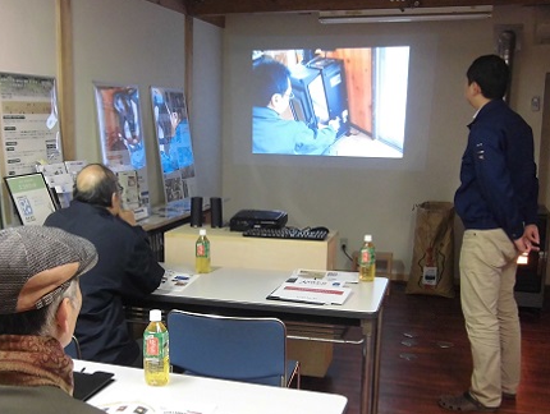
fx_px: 668
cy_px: 234
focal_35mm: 42
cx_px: 239
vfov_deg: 34.4
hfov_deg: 44.6
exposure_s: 1/20
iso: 400
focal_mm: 6.4
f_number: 3.1
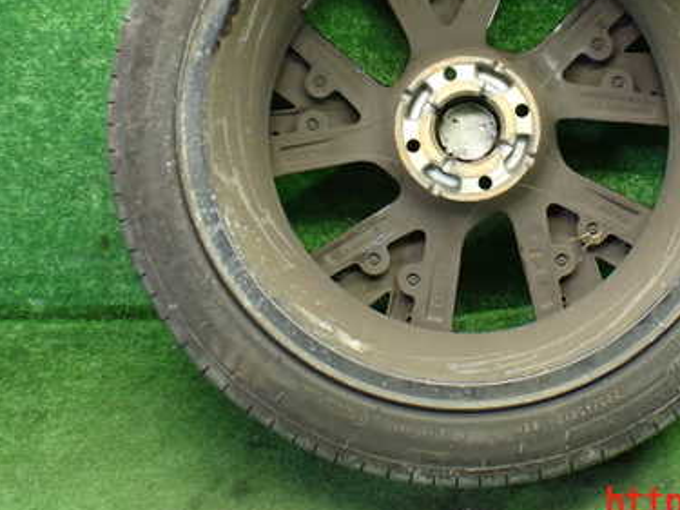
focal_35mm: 48
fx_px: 943
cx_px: 471
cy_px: 118
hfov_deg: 39.0
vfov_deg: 29.7
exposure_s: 1/80
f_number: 2.3
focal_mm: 5.4
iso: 800
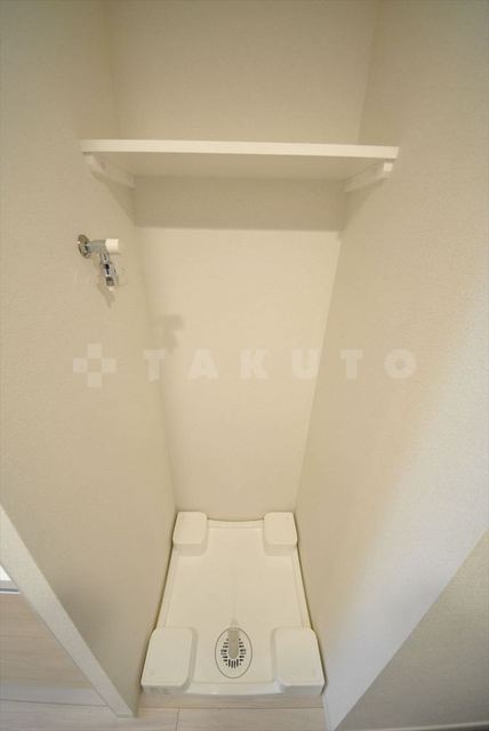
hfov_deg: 90.1
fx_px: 244
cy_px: 366
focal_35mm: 12
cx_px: 244
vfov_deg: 112.6
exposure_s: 1/40
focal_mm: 8
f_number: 4.5
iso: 800
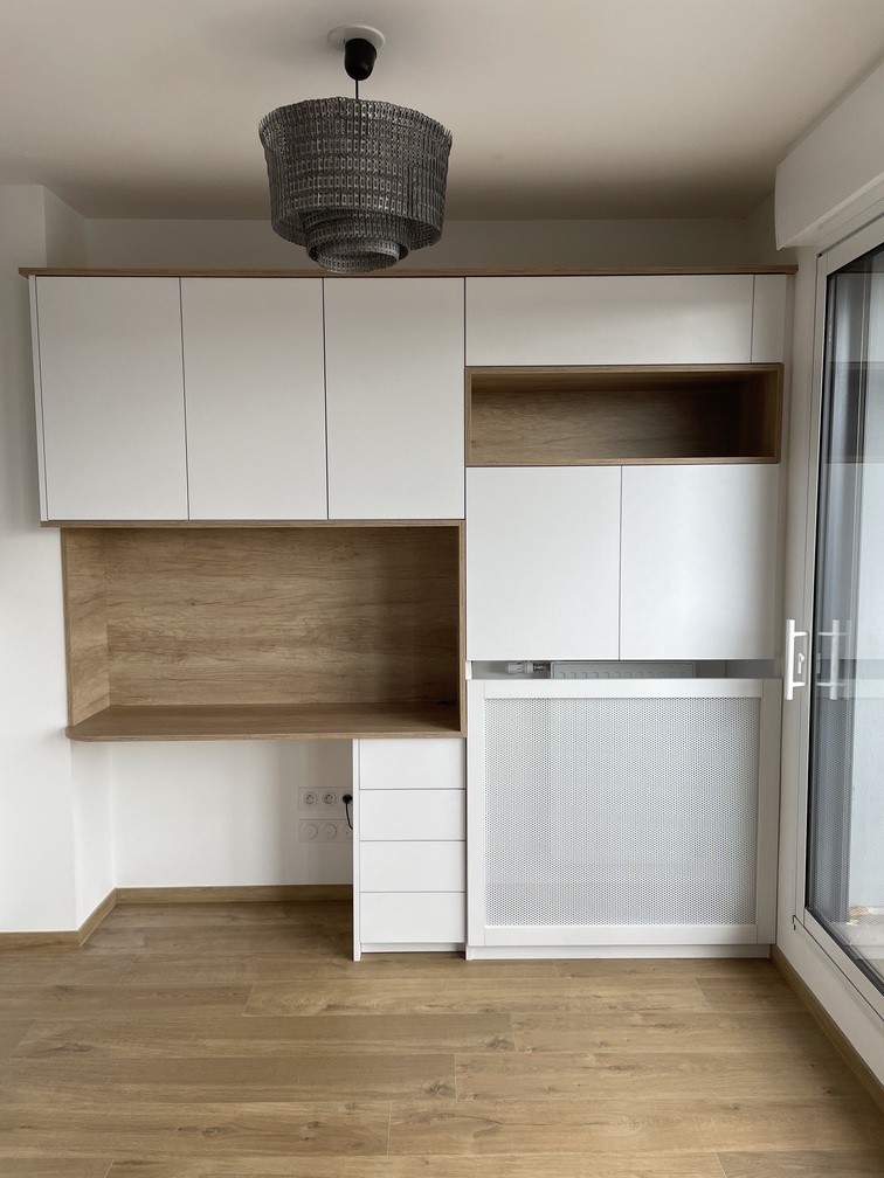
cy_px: 589
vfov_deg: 67.3
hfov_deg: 53.1
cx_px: 442
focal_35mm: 26
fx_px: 885
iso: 32
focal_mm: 4.2
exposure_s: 1/337
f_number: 1.6
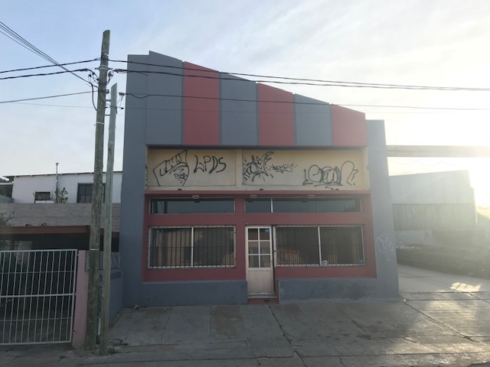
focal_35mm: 28
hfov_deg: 63.4
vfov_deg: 49.7
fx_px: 396
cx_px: 245
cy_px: 184
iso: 20
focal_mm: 3.99
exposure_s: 1/997
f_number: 1.8
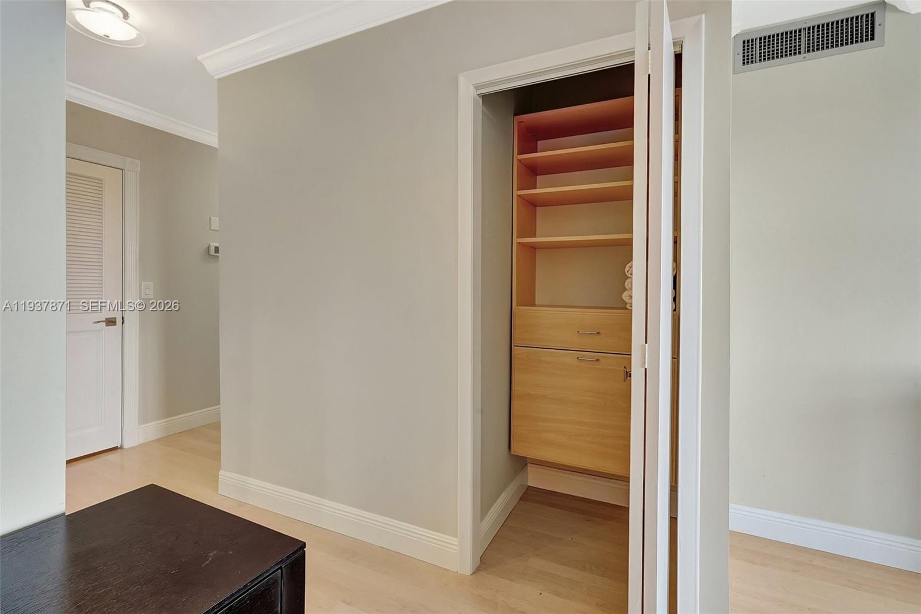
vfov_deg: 73.8
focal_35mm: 16
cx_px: 460
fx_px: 409
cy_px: 307
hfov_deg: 96.7
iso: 640
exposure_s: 1/2.5
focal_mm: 16
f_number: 13
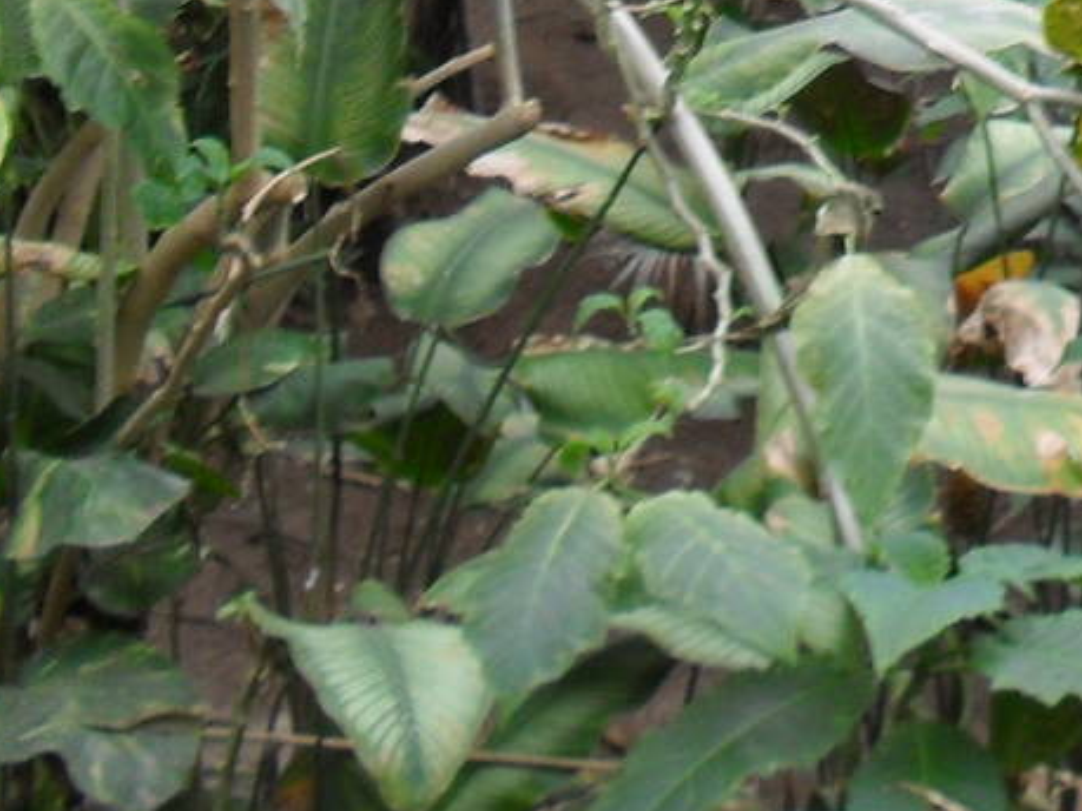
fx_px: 3812
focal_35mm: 122
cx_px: 1664
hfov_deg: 14.9
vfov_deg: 11.7
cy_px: -351
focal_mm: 6.3
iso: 100
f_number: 3.2
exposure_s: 1/30
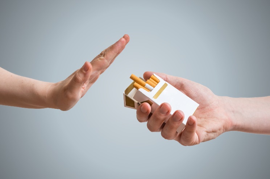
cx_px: 135
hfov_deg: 43.6
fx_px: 337
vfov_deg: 29.8
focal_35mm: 45
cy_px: 90
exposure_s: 1/200
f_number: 14
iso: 100
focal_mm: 30
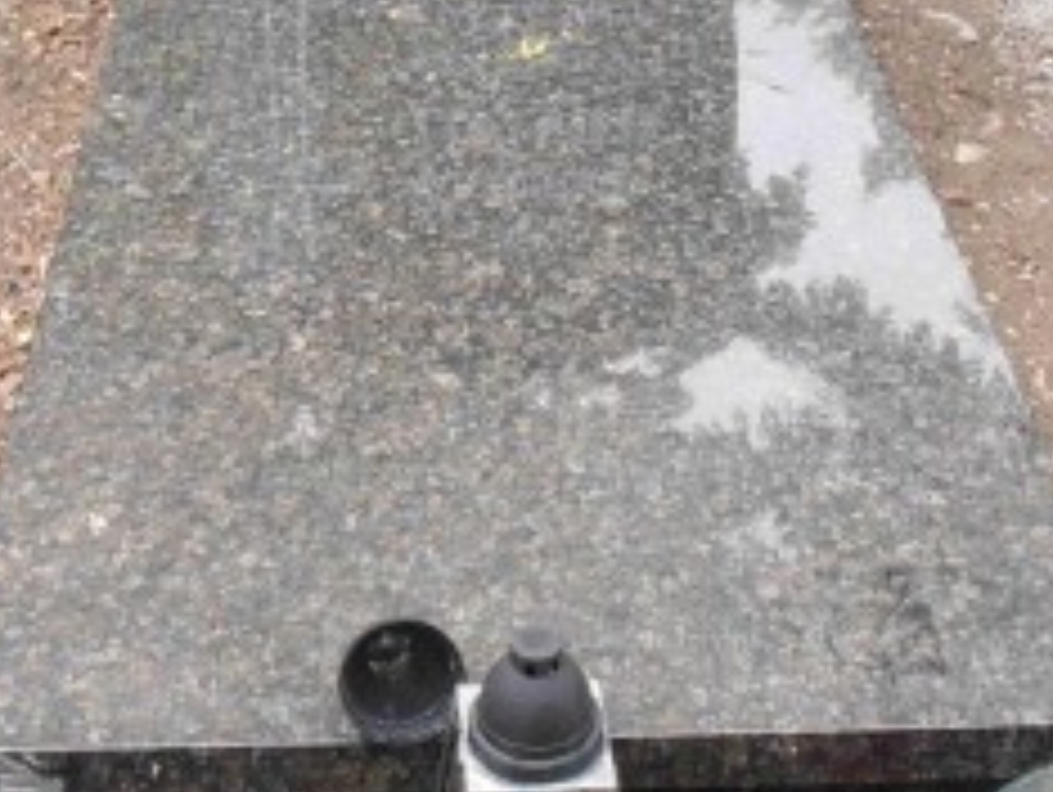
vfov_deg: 17.8
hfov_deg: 23.8
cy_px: 135
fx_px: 2497
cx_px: 441
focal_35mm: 82
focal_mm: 5.25
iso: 80
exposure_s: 1/250
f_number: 3.5
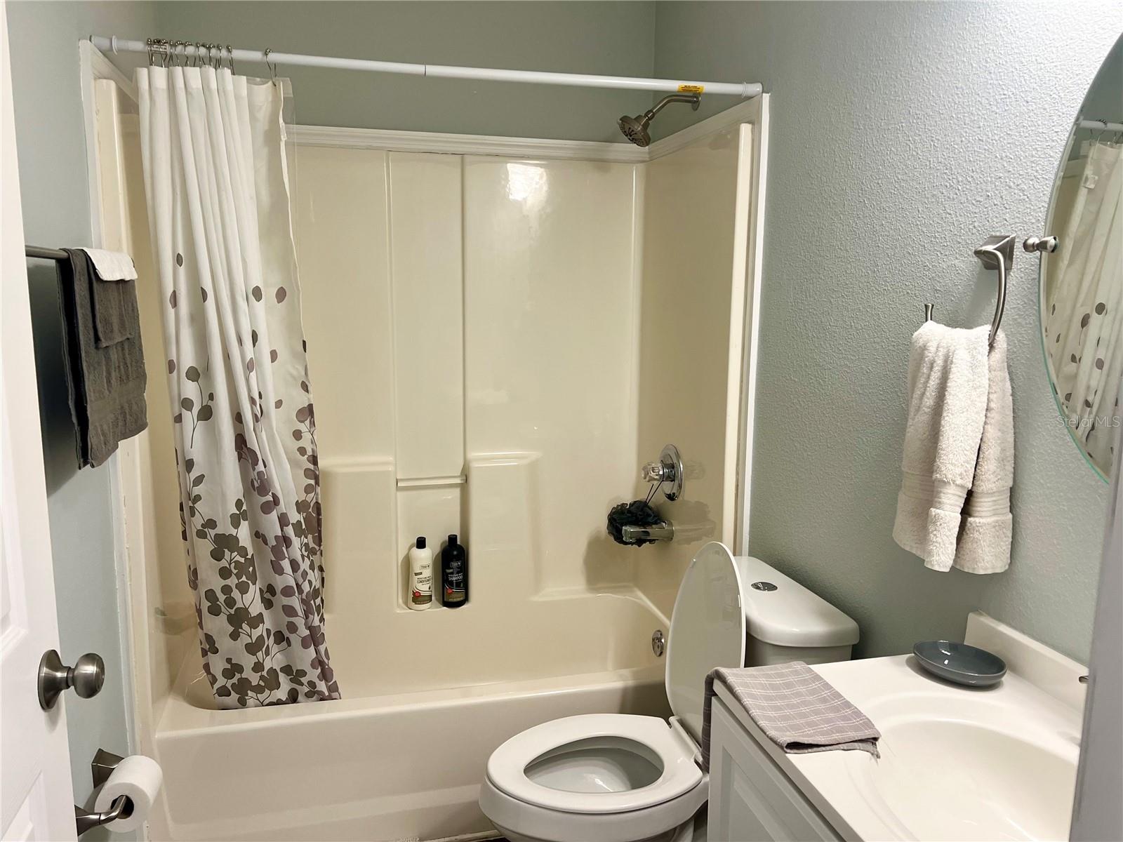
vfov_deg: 53.1
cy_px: 421
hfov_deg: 67.3
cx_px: 562
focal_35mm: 26
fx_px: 843
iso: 100
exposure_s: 1/120
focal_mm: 5.7
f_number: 1.5
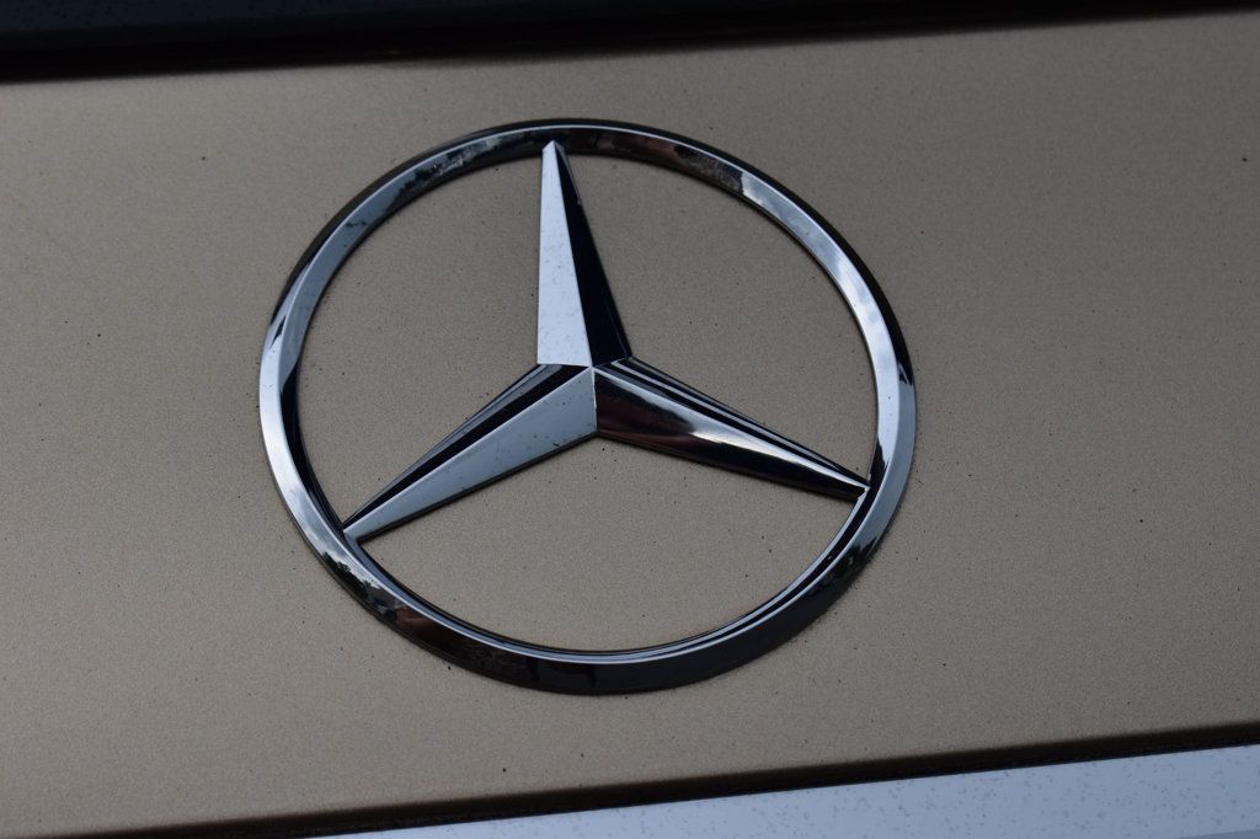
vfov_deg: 16.5
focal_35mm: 82
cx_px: 630
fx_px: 2886
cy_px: 420
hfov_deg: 24.6
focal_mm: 55
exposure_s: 1/160
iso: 400
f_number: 9
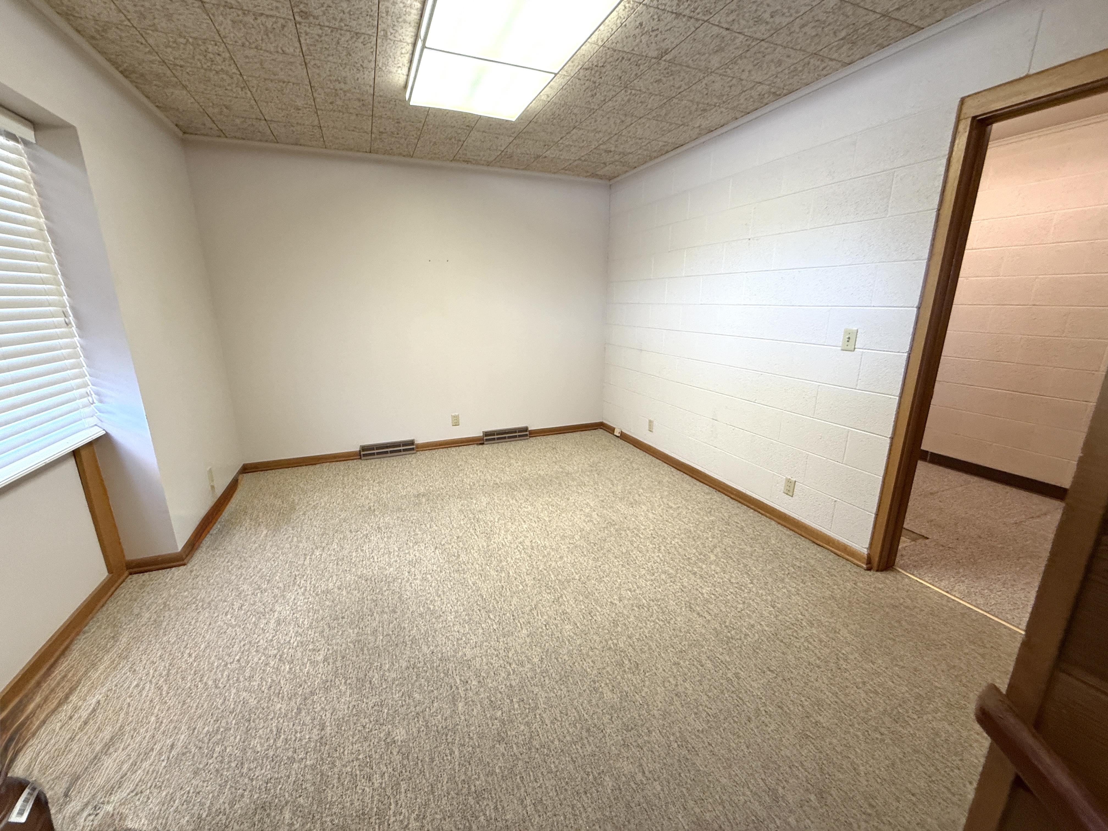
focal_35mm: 14
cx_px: 554
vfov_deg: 85.7
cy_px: 416
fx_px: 448
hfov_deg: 102.1
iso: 200
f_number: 2.2
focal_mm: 2.22
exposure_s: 1/64
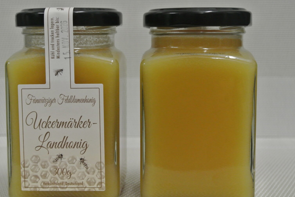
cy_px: 113
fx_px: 664
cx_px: 132
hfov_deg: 25.0
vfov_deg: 16.9
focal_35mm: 81
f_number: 5.3
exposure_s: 1/20
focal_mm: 25.2
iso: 800
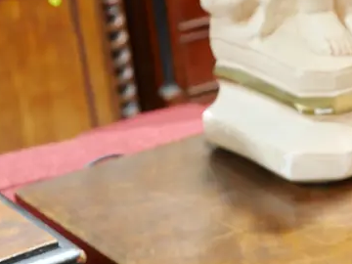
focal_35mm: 108
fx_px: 1098
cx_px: 334
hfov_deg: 17.9
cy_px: 427
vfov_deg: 12.8
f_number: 4.1
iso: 1250
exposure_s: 1/60
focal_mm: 19
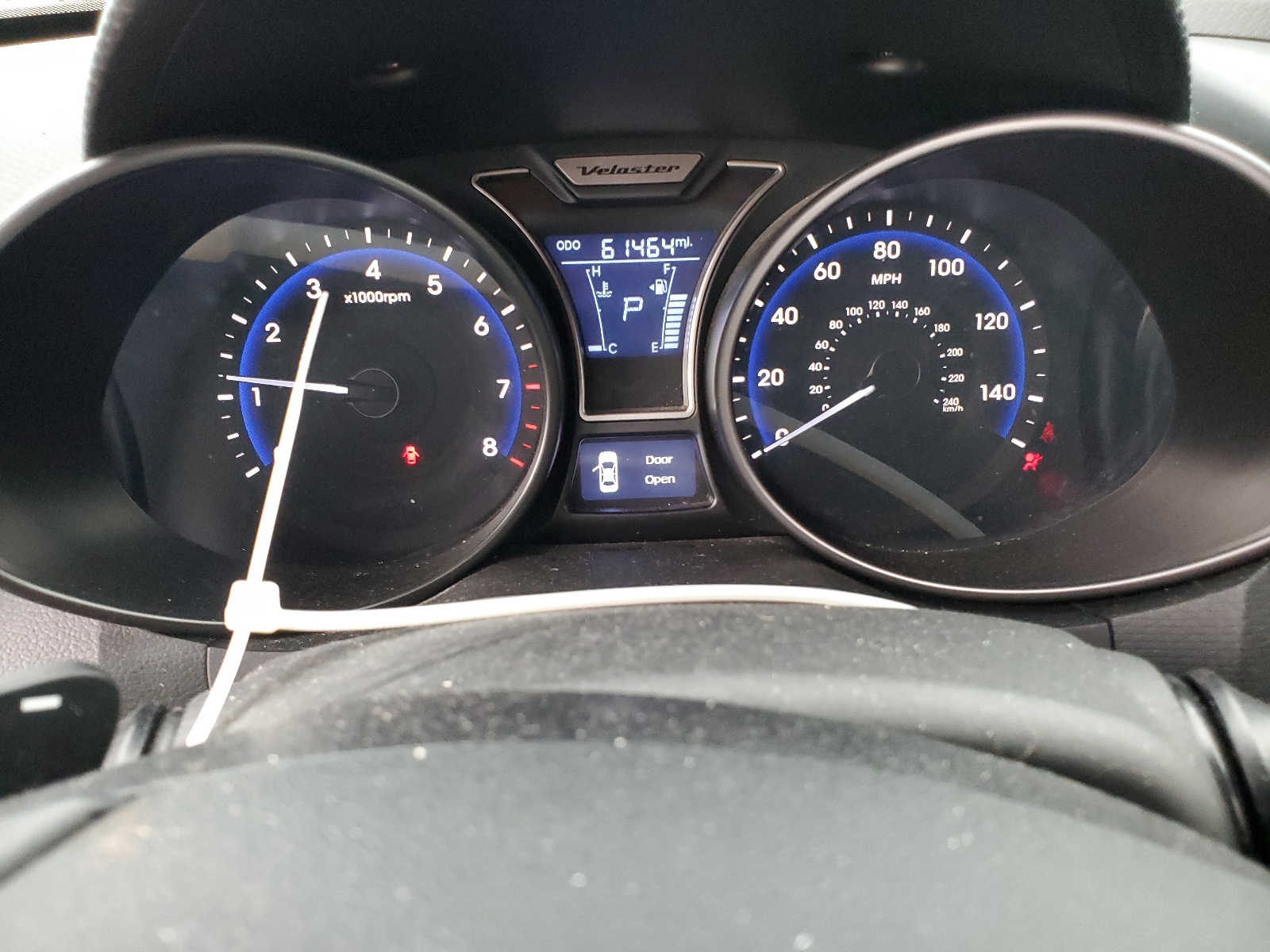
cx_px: 635
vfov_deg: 53.1
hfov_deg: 67.3
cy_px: 476
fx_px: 954
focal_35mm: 26
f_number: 1.5
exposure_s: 1/60.2
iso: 397
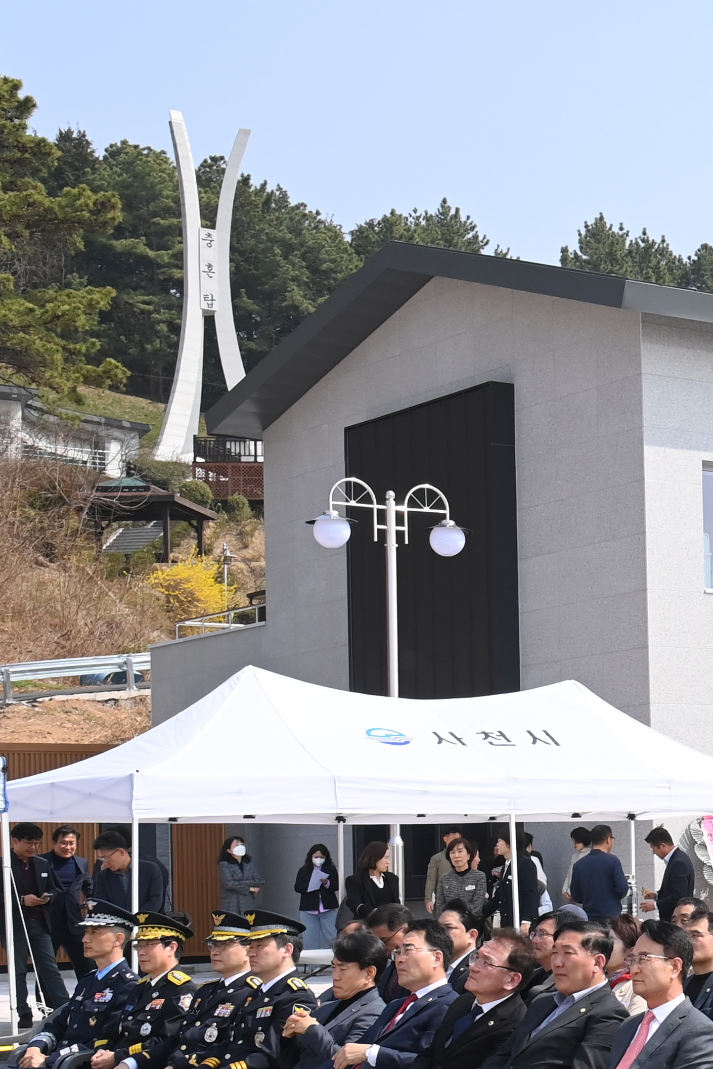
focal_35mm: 79
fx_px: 2346
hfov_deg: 15.2
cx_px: 1247
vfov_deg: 25.3
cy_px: 822
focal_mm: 30
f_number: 8
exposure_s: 1/800
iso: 400
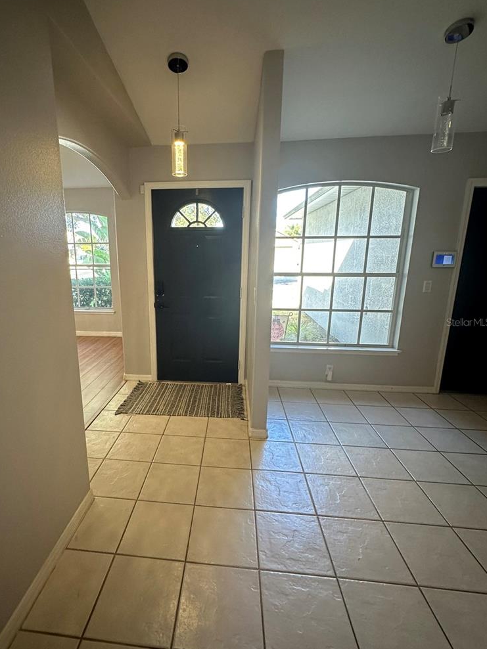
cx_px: 197
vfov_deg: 91.0
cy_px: 322
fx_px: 319
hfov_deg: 74.0
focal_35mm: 17
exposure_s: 1/120
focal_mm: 2.22
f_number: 2.2
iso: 200
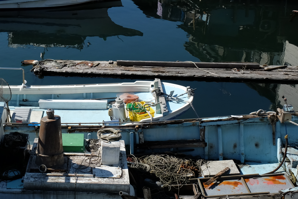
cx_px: 47
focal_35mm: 61
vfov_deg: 21.8
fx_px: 505
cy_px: 27
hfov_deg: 31.7
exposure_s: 1/500
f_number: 7.1
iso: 200
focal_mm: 18
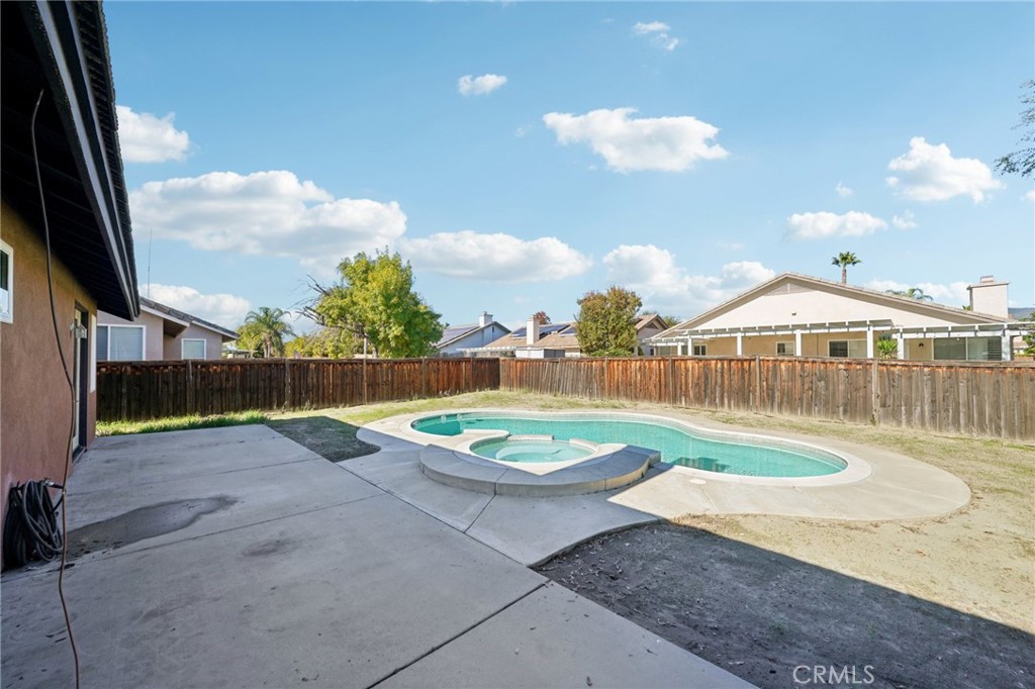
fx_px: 374
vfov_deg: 85.4
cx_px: 518
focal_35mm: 13
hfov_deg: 108.3
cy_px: 344
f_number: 8
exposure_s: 1/250
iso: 100
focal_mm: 13
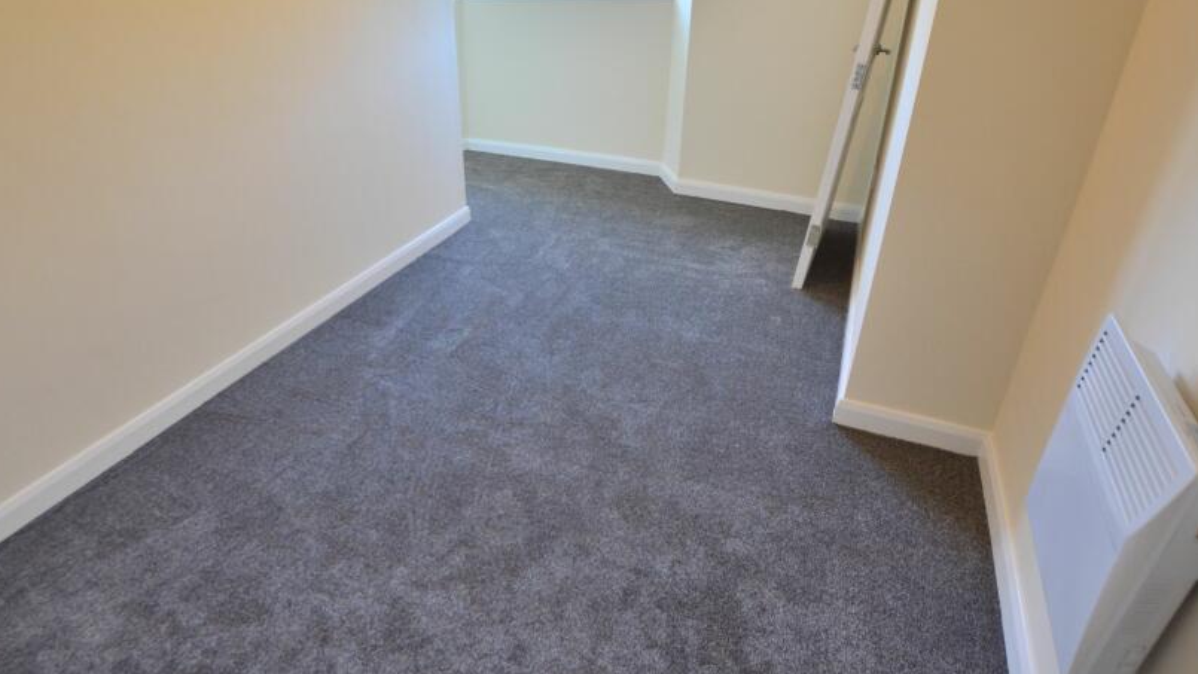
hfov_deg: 86.0
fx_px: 635
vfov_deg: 55.7
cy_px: 289
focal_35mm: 20
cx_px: 504
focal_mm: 10
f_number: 4
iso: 500
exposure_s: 1/60
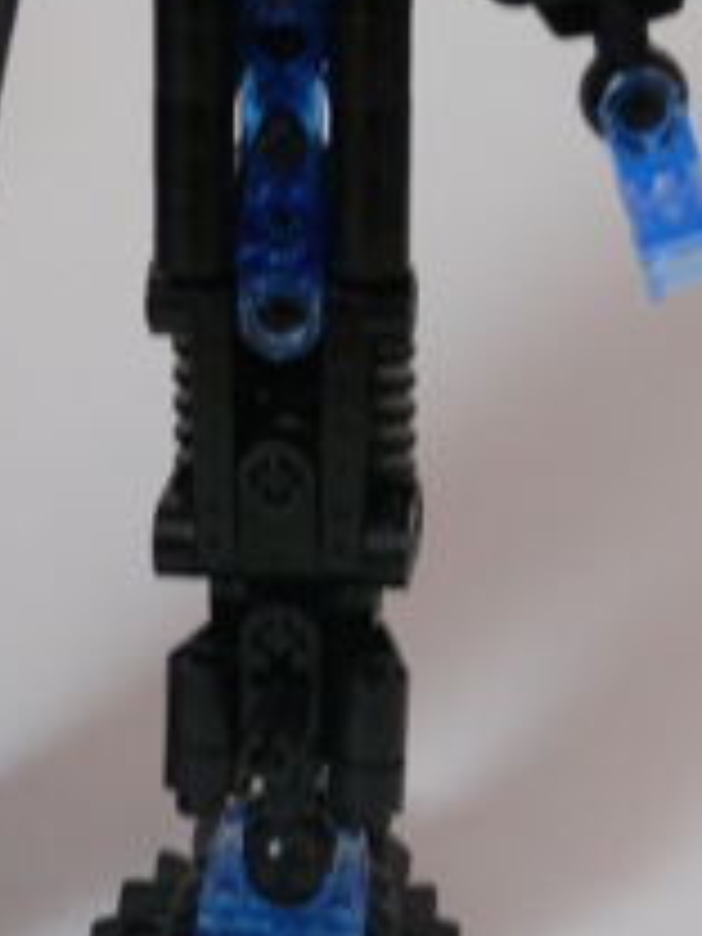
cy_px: -180
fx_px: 3137
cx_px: 200
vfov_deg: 16.3
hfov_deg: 12.7
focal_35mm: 116
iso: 125
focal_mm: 8.2
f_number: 2.8
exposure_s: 1/30
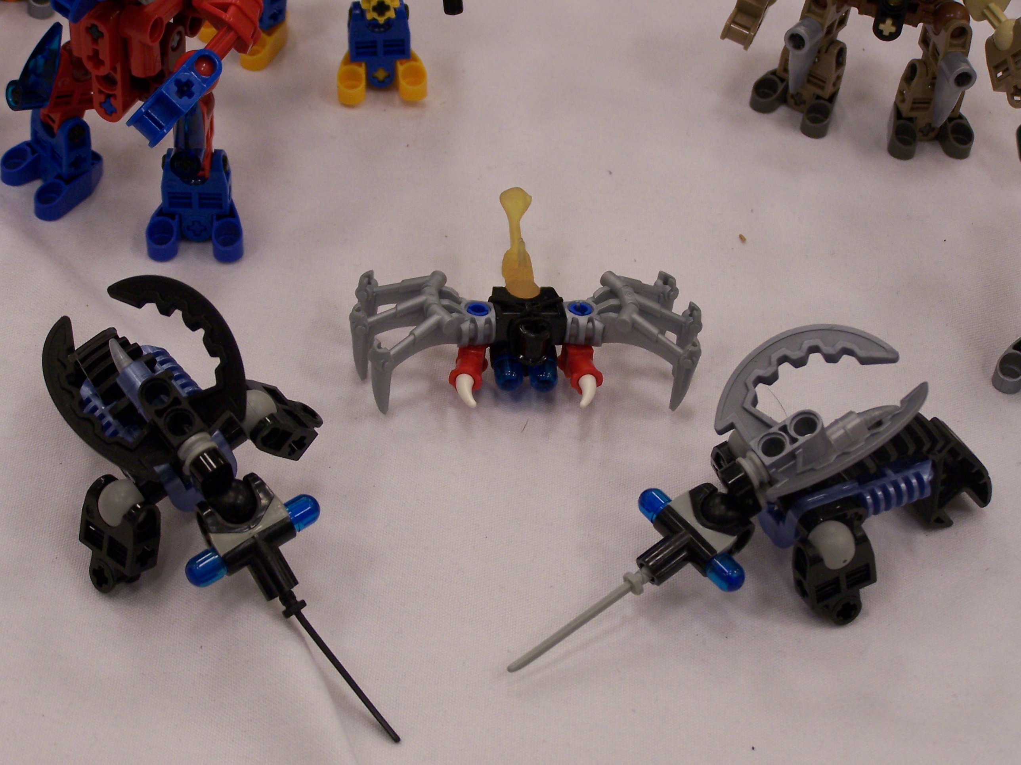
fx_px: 2212
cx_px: 510
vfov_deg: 19.6
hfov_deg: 26.0
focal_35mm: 75
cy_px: 382
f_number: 3.2
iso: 140
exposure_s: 1/40
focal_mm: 12.4
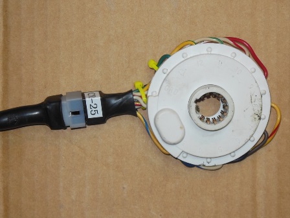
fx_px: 553
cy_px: 109
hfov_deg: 29.4
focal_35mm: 66
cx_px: 145
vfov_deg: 22.3
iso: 125
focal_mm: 11.7
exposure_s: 1/60
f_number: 4.3
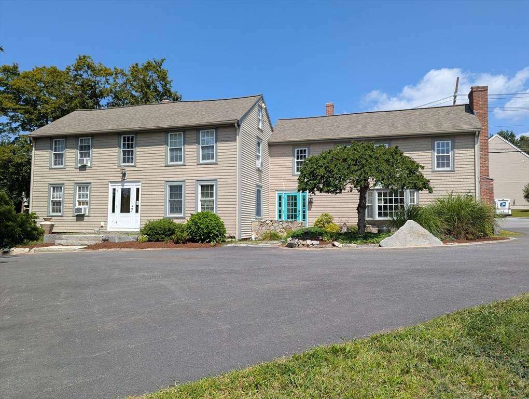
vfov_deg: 56.9
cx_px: 264
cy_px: 200
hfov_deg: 71.5
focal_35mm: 24
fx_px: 367
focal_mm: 6.81
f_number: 1.85
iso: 41
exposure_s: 1/2020
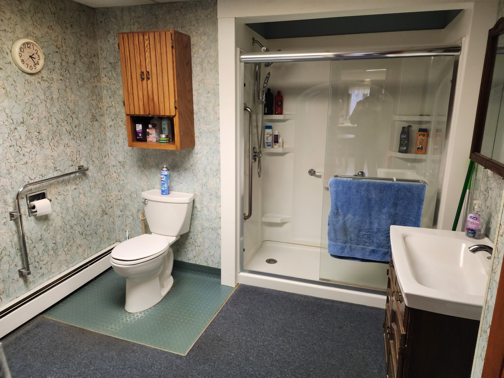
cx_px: 252
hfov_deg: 73.9
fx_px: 335
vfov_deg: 58.9
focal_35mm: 23
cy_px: 189
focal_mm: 6.4
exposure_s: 1/120
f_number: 1.8
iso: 400
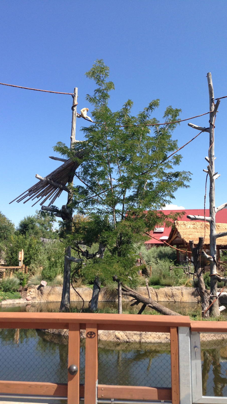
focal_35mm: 36
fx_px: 385
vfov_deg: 55.3
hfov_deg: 32.8
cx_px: 122
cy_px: 202
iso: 50
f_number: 2.4
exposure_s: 1/951
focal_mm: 4.13
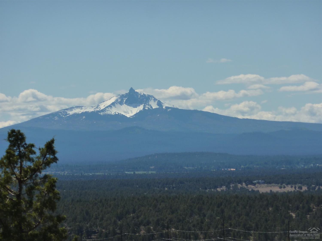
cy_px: 120
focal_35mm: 260
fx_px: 2418
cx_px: 161
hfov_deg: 7.6
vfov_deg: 5.7
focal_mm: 42.6
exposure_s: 1/1000
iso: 125
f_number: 5.6
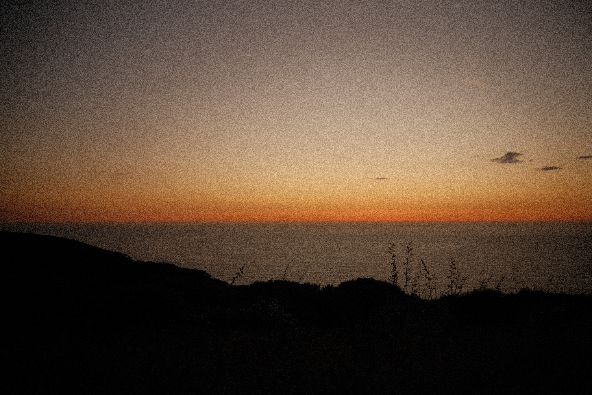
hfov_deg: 54.4
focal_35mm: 35
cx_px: 296
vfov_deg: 37.9
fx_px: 576
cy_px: 198
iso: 320
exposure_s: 1/7500
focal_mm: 23
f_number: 1.4
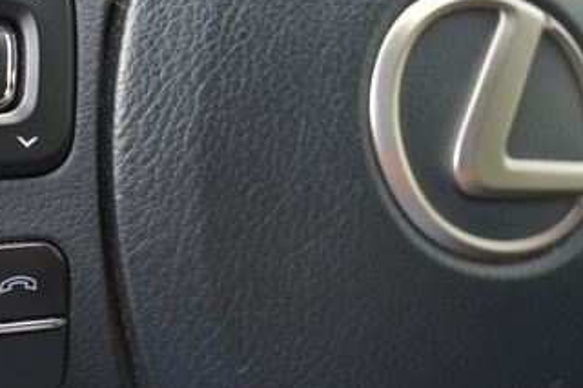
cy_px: 190
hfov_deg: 36.1
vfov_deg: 25.0
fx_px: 874
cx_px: 148
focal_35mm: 54
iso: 1250
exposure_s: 1/125
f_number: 3.5
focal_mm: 18
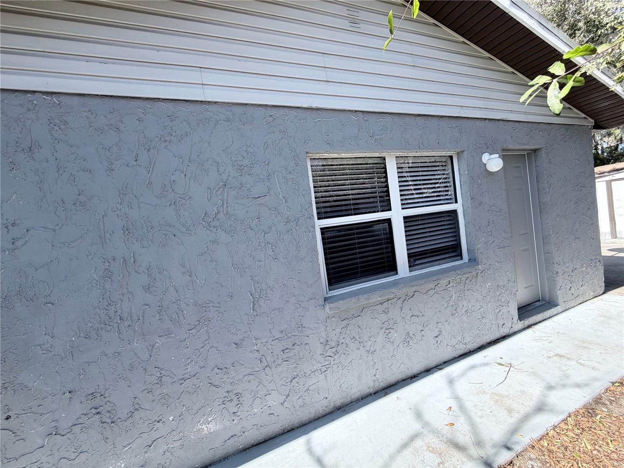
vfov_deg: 85.7
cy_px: 234
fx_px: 252
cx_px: 312
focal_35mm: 14
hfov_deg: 102.1
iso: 64
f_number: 2.2
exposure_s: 1/502
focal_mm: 2.22
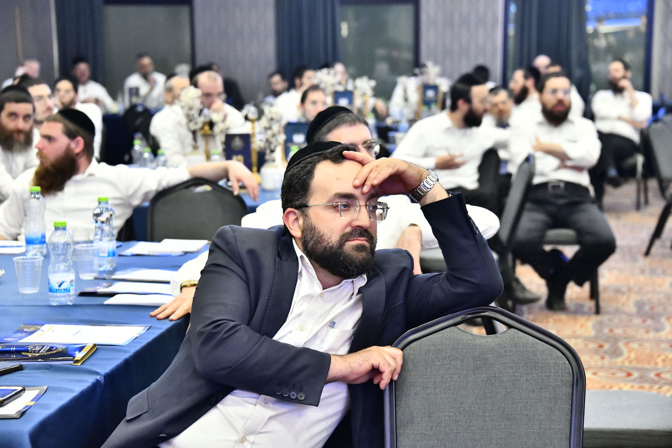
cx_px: 336
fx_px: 1530
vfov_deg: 16.6
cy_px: 224
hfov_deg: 24.8
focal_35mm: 82
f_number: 5.6
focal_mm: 82
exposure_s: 1/50
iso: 6400
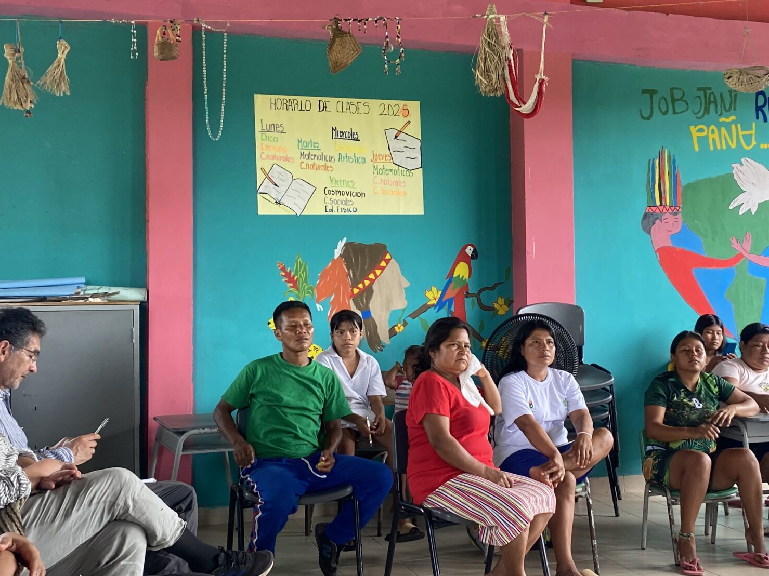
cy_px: 265
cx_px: 463
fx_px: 1000
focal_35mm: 45
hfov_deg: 41.9
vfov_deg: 32.2
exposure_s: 1/105
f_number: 1.8
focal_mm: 4.25
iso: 125
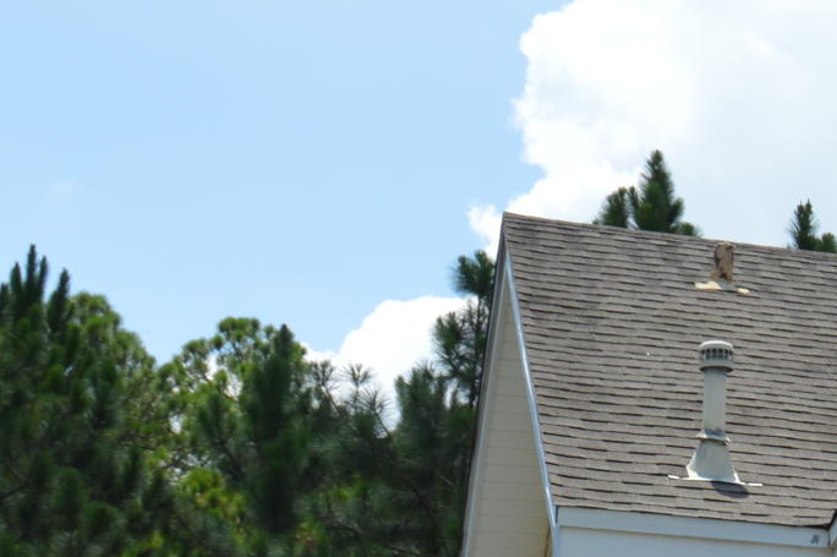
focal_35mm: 171
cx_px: 1503
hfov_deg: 11.2
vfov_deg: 7.7
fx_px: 3973
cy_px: 1052
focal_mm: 26
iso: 100
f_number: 8
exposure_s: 1/250
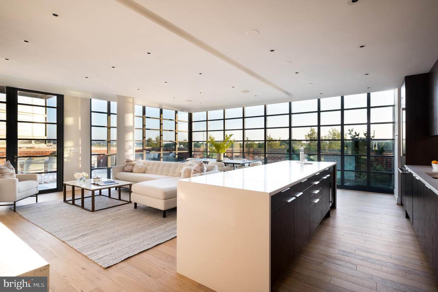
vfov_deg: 68.8
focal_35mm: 18
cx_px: 219
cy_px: 146
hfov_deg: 91.6
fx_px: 213
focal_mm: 17.5
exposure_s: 1/250
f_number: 11
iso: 800
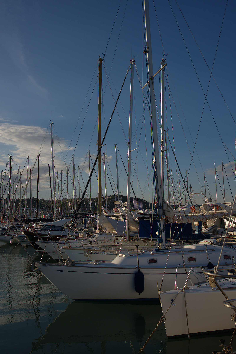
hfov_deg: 37.9
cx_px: 118
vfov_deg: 54.4
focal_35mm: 35
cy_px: 177
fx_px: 344
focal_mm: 35
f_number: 8
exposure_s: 1/800
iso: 100
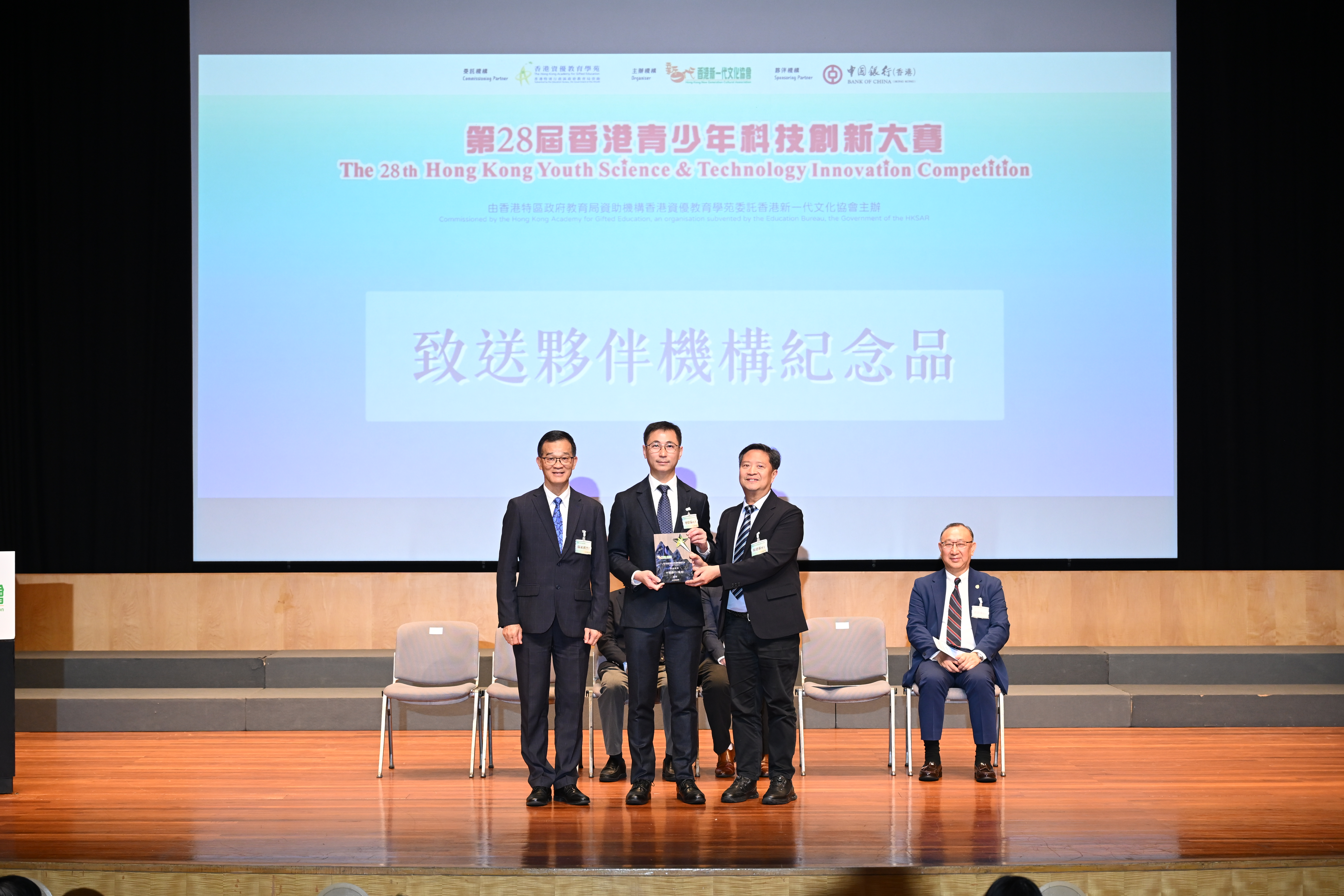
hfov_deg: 31.4
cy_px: 448
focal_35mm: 64
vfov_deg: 21.2
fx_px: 2389
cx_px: 672
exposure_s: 1/160
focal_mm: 64
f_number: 4
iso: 1600
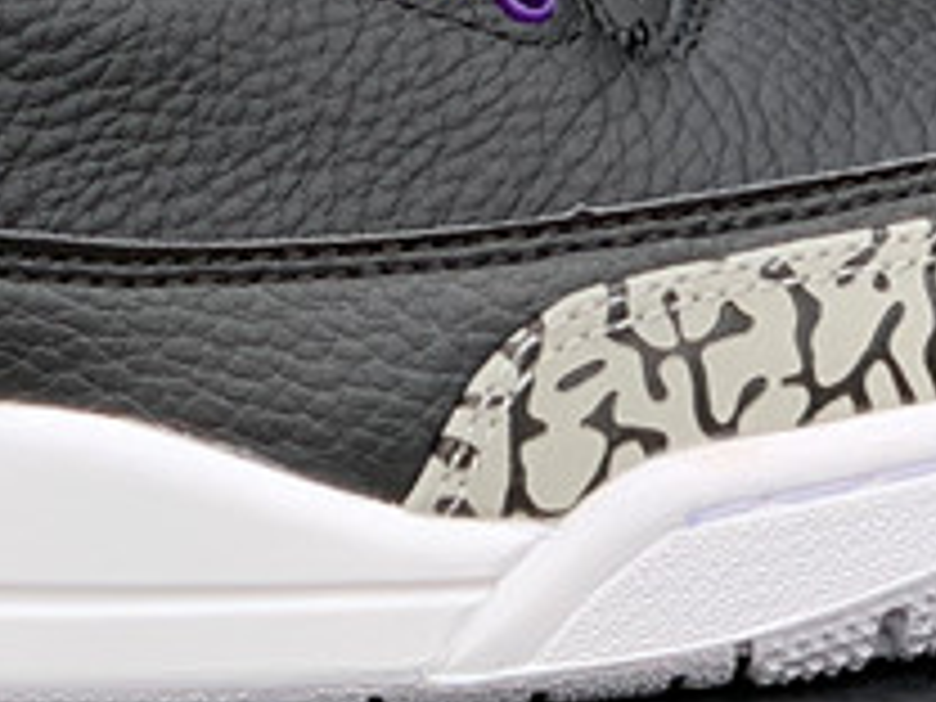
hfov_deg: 9.3
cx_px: -50
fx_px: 5732
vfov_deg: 7.0
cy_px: -146
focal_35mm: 212
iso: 16
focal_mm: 6
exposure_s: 1/122
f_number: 2.4
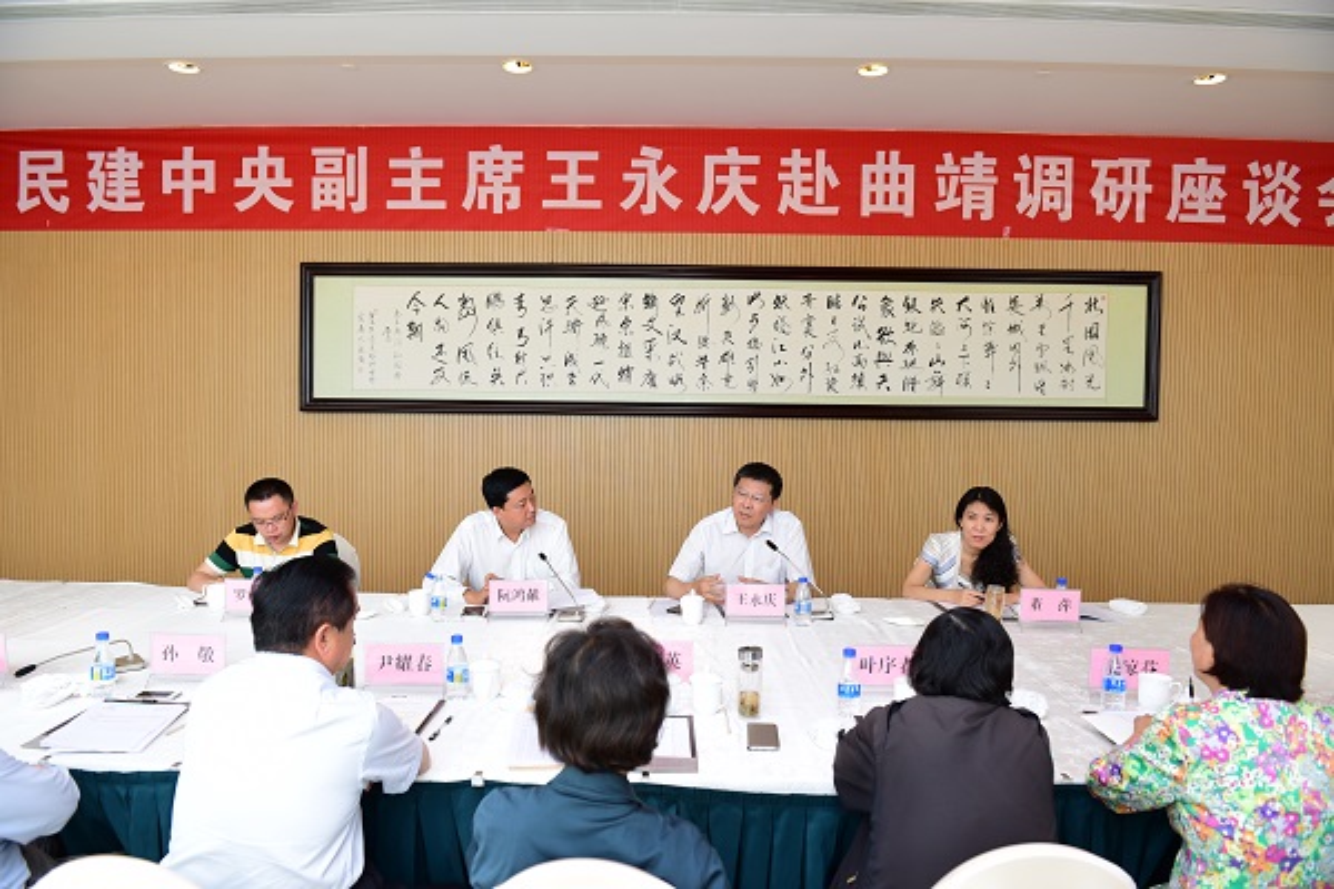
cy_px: 444
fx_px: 889
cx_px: 667
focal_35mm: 24
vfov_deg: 53.1
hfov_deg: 73.7
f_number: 4
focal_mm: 24
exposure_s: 1/250
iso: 640
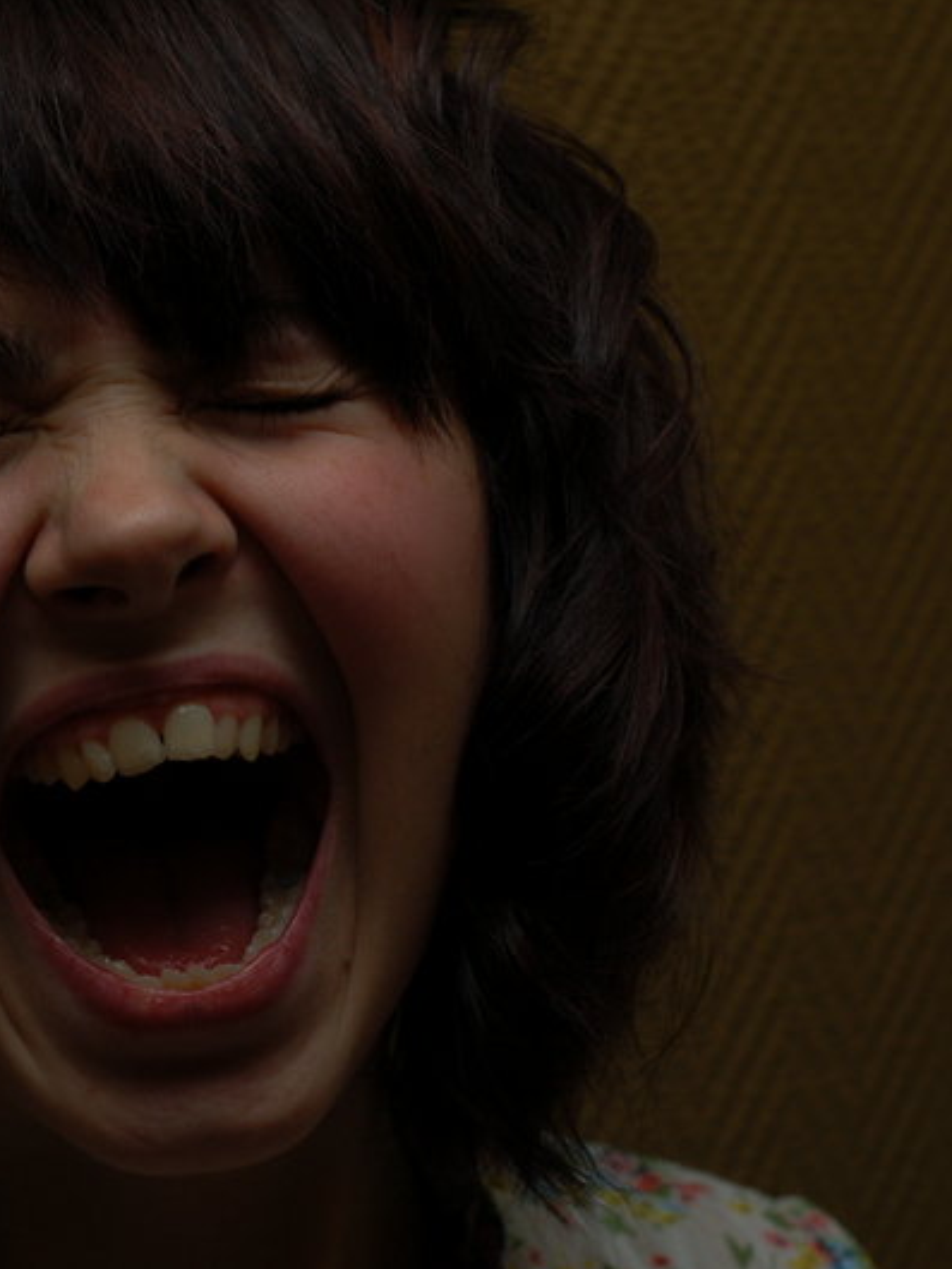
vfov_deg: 18.0
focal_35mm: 109
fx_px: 3995
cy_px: 633
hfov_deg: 13.5
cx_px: 240
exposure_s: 1/60
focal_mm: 50
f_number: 6.3
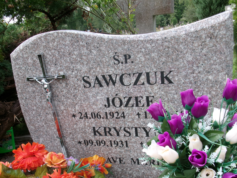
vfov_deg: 39.3
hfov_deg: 51.3
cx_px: 111
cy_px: 114
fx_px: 246
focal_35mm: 36
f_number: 3.9
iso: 100
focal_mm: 5.1
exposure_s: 1/100
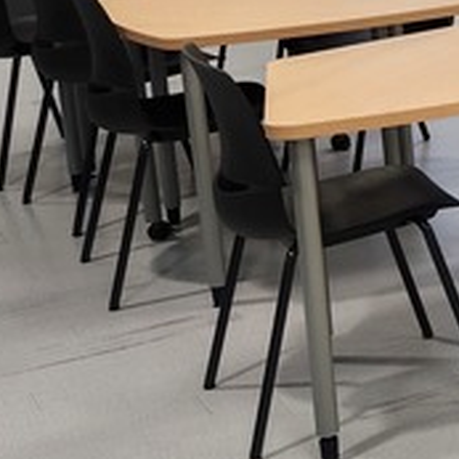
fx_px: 1800
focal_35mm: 120
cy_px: -53
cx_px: 1128
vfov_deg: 14.2
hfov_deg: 11.7
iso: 80
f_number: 1.8
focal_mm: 5.4
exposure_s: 1/120
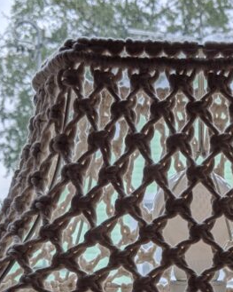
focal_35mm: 82
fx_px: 707
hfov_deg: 18.5
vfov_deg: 21.8
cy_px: 335
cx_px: 192
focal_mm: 4.44
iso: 41
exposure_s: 1/1235
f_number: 1.8
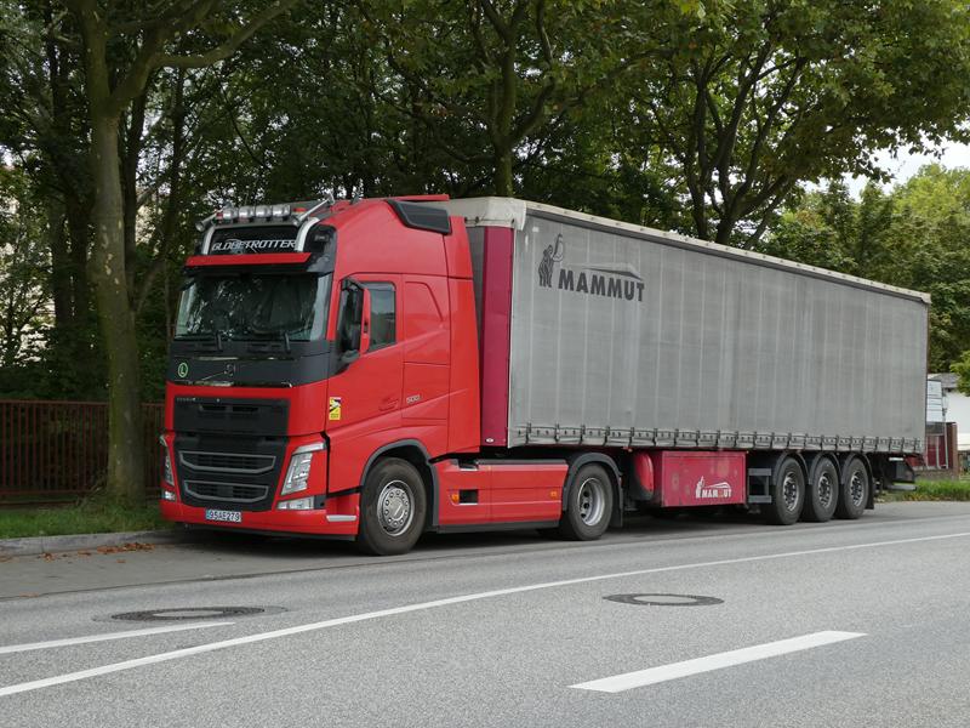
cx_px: 485
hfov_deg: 33.8
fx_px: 1597
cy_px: 364
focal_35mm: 57
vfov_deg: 25.7
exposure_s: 1/160
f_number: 4.2
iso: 80
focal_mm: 10.3
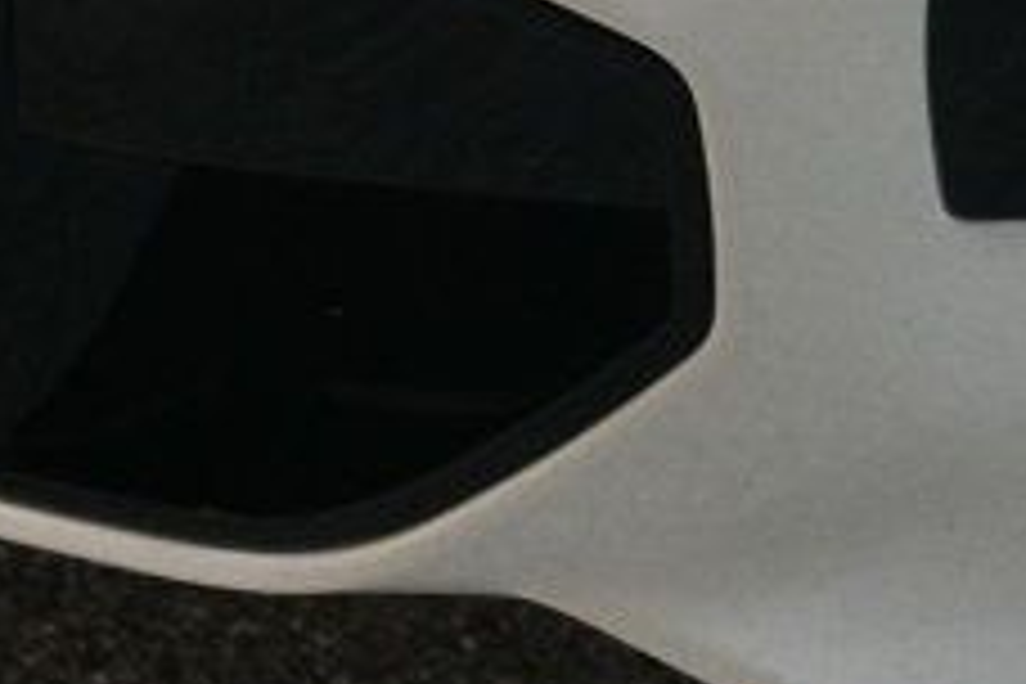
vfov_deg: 7.4
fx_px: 5130
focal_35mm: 180
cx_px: 1602
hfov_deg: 10.9
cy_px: -594
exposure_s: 1/125
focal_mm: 27
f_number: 4
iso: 1400
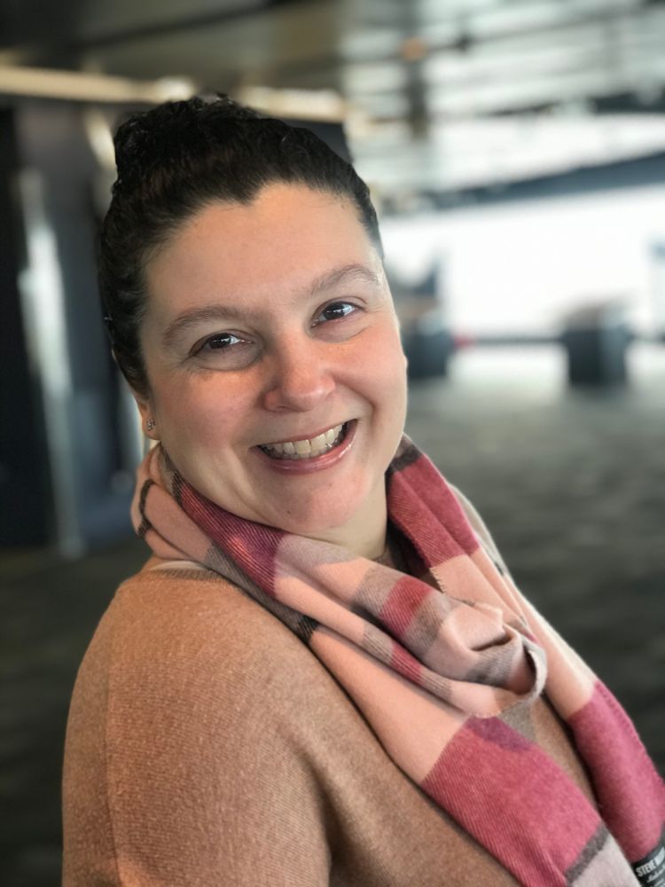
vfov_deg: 33.8
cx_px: 332
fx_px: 1460
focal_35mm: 57
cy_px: 444
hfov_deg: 25.7
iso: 64
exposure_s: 1/60
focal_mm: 6.6
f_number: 2.8
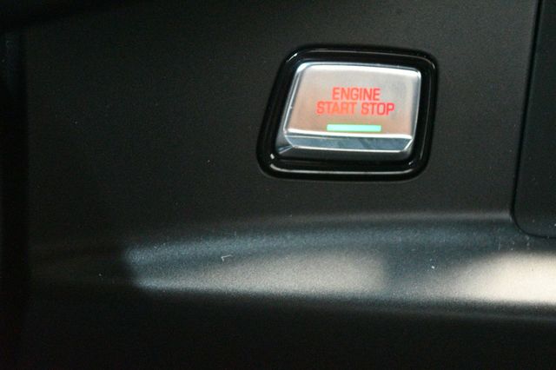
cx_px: 278
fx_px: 1204
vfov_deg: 17.5
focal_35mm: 78
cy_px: 185
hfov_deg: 26.0
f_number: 5.6
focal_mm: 52
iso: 12800
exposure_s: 1/30
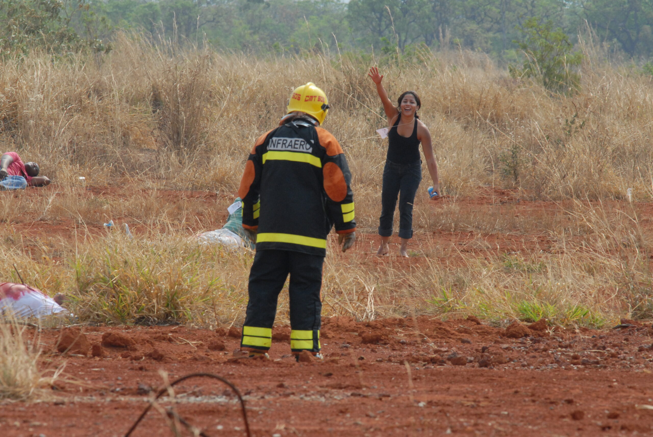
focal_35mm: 450
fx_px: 8173
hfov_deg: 4.6
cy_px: 218
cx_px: 326
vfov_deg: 3.1
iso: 500
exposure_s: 1/250
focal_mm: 300
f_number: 13
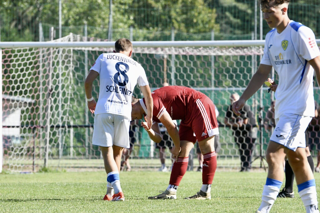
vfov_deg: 3.4
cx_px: 160
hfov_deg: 5.2
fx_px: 3555
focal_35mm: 400
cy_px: 106
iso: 2500
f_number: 11
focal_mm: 400
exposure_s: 1/1600
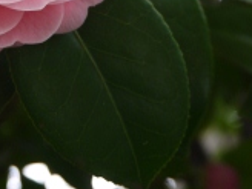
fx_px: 794
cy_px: -57
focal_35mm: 109
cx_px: -9
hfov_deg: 17.6
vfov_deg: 13.1
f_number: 4.5
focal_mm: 20
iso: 160
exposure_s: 1/80
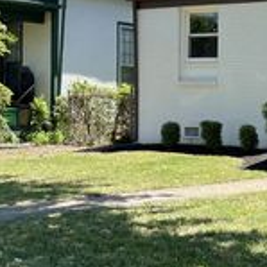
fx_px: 672
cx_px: 332
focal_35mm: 77
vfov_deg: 22.5
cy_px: 119
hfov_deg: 20.8
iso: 32
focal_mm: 4.2
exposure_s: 1/1052
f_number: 1.6
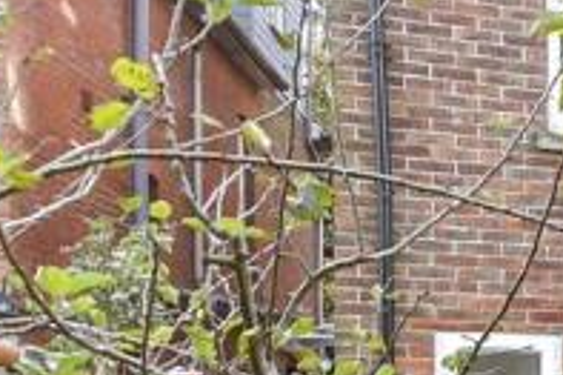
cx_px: 1420
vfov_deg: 16.6
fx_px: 1219
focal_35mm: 78
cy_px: 465
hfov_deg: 14.2
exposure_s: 1/60
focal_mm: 10
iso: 160
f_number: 6.3
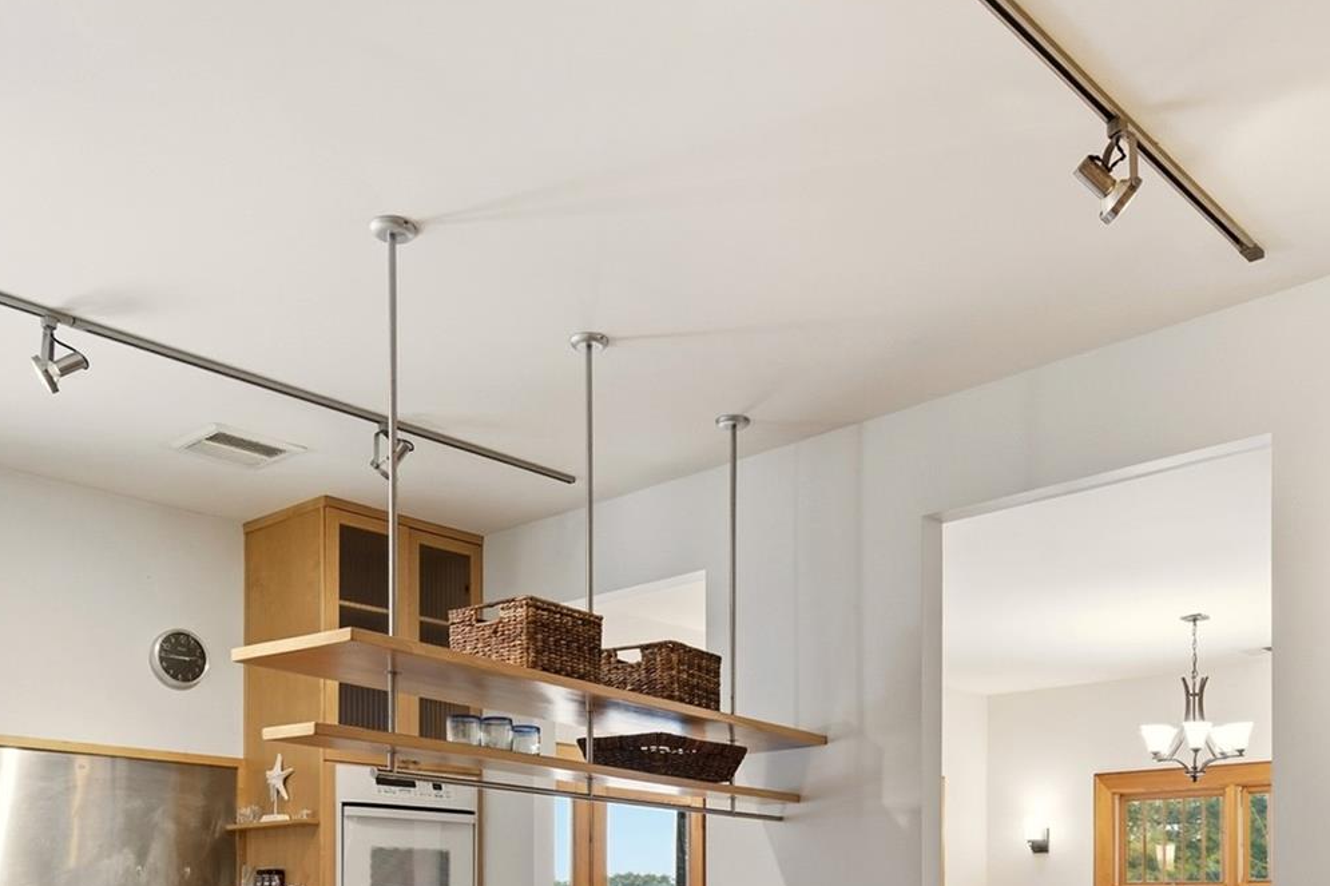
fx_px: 1293
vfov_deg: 34.3
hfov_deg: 54.4
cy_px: 896
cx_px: 714
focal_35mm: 35
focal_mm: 17
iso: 250
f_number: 9
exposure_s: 1/20
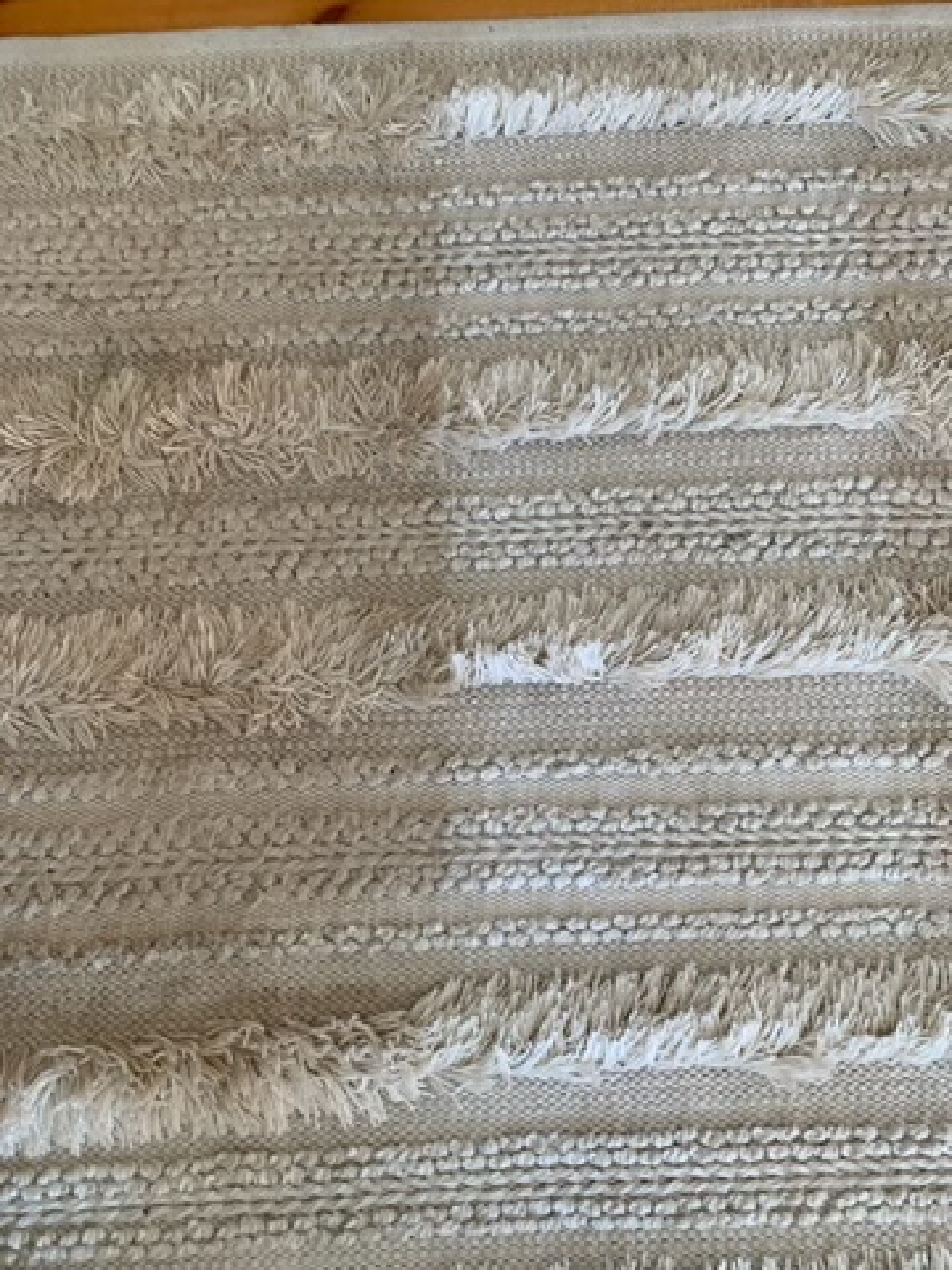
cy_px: 635
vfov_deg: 67.3
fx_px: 953
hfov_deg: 53.1
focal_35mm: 26
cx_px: 476
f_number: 1.8
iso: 100
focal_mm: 4.25
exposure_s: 1/117
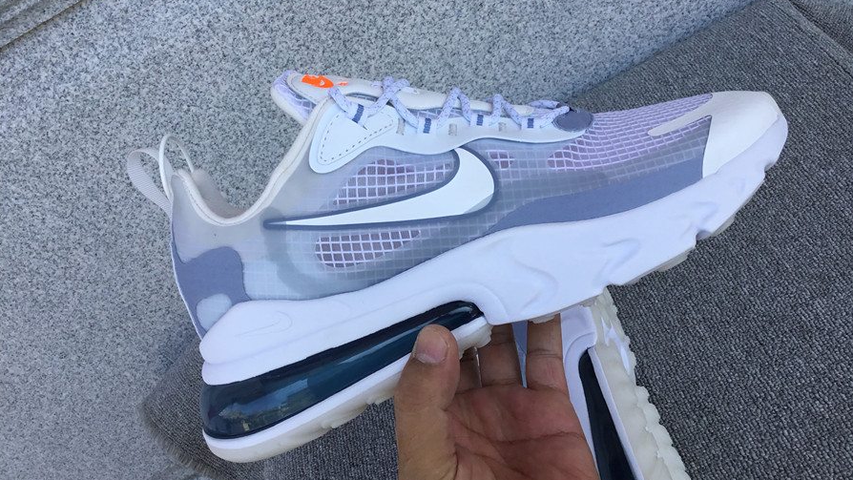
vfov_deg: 34.5
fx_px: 769
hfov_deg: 58.0
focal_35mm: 34
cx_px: 426
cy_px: 190
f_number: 2.4
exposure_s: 1/403
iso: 25
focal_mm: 3.3
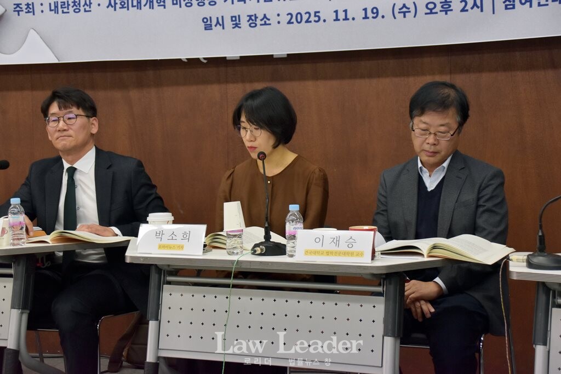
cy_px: 187
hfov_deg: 26.0
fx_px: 1216
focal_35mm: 78
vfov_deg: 17.5
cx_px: 280
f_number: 5
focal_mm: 52
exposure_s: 1/200
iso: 800
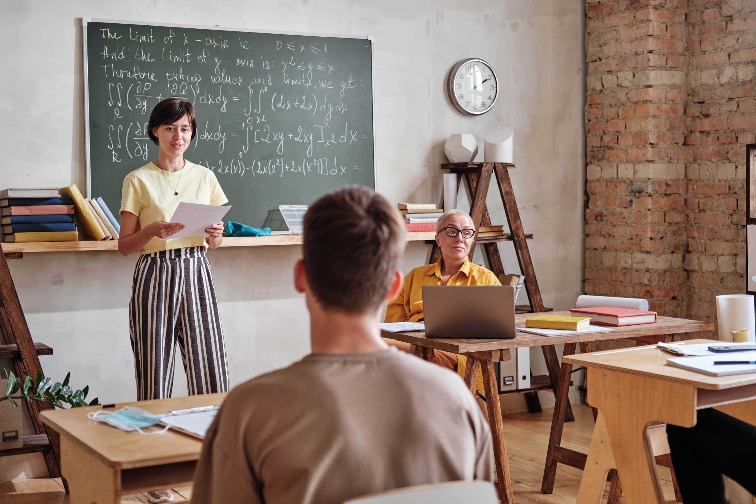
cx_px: 378
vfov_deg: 25.5
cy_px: 252
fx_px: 1113
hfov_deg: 37.5
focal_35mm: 53
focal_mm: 35
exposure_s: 1/200
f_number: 2.8
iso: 800
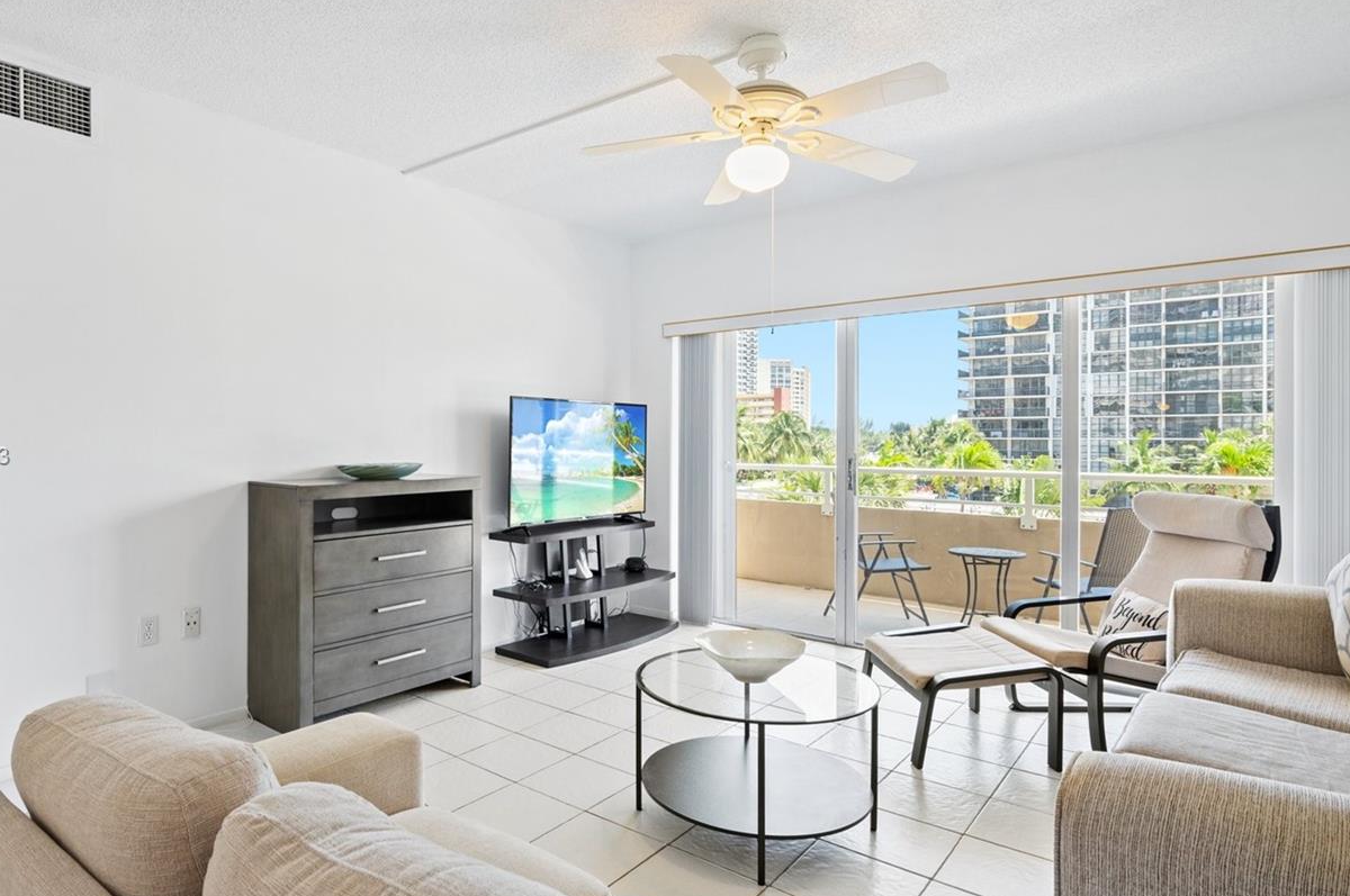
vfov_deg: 61.8
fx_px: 749
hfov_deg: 83.2
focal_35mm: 20
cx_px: 549
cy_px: 458
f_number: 8
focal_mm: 15
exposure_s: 1/6
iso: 200
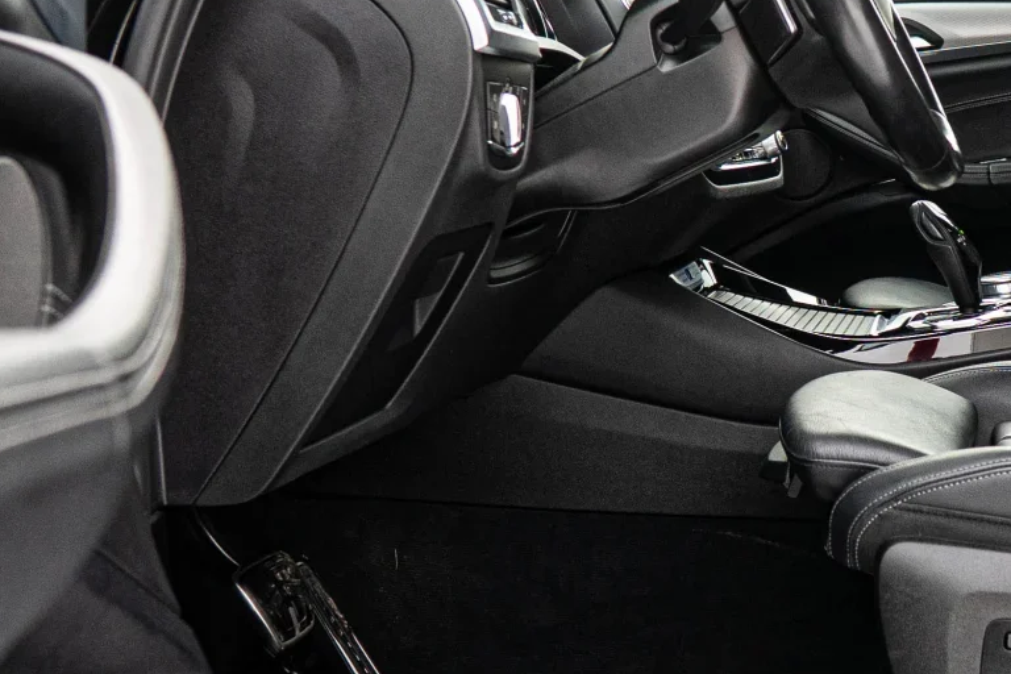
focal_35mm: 60
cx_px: 790
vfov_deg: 22.6
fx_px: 1685
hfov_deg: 32.6
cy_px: 255
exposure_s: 1/200
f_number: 3.2
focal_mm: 16
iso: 500
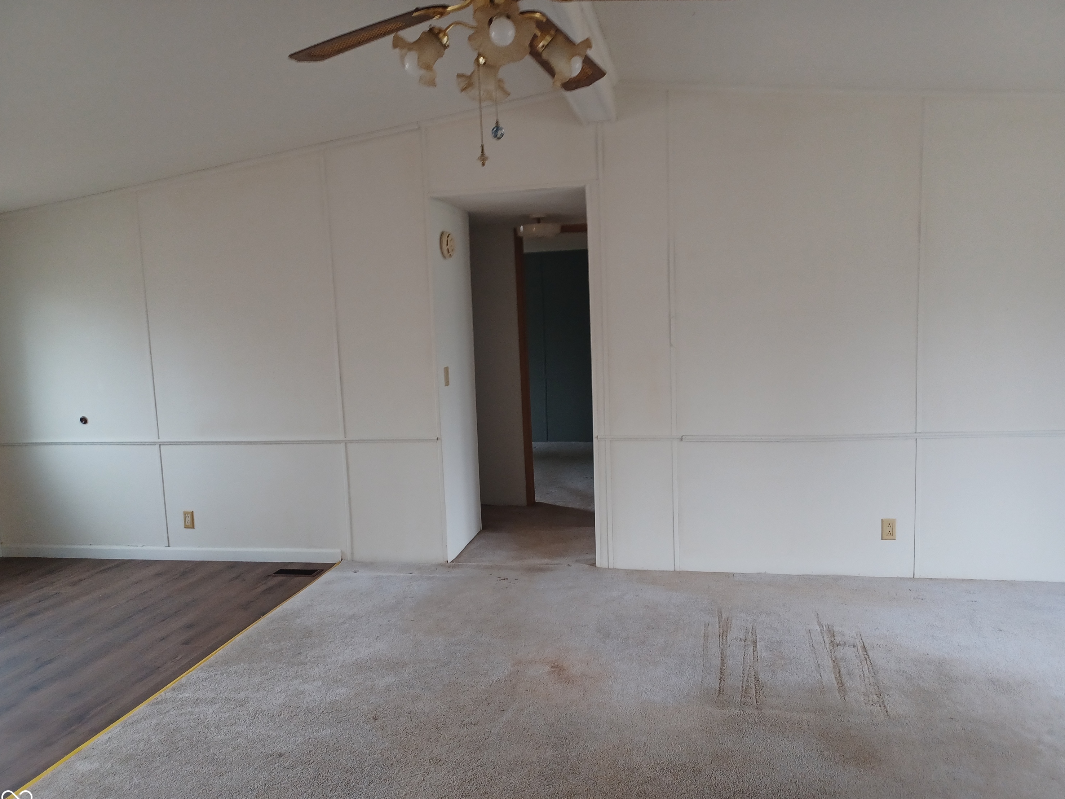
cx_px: 539
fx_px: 800
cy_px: 407
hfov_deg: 67.3
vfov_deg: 53.1
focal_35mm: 26
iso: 320
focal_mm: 4.6
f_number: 1.8
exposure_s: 1/30
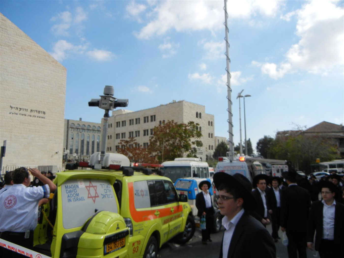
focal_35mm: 30
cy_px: 129
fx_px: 298
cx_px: 172
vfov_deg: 46.8
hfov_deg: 60.0
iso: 160
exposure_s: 1/1678
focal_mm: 5.4
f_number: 3.5
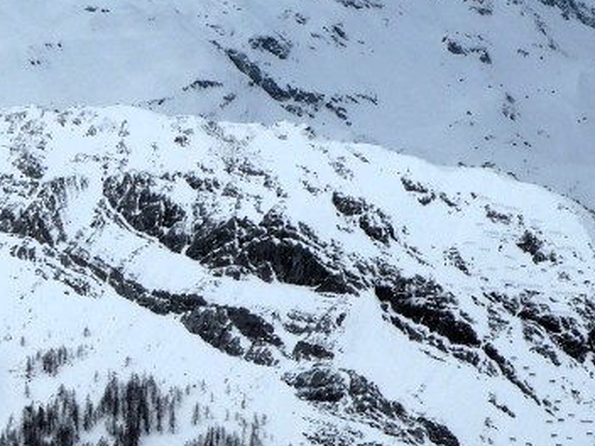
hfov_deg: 7.4
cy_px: 385
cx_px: 117
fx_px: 4624
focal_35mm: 269
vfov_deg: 5.5
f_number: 4.7
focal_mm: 14.1
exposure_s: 1/800
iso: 80
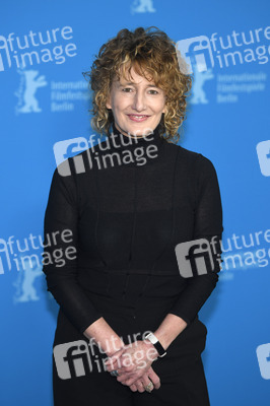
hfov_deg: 10.1
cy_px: 203
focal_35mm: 135
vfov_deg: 15.2
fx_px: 1521
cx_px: 135
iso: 800
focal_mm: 135
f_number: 3.2
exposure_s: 1/320
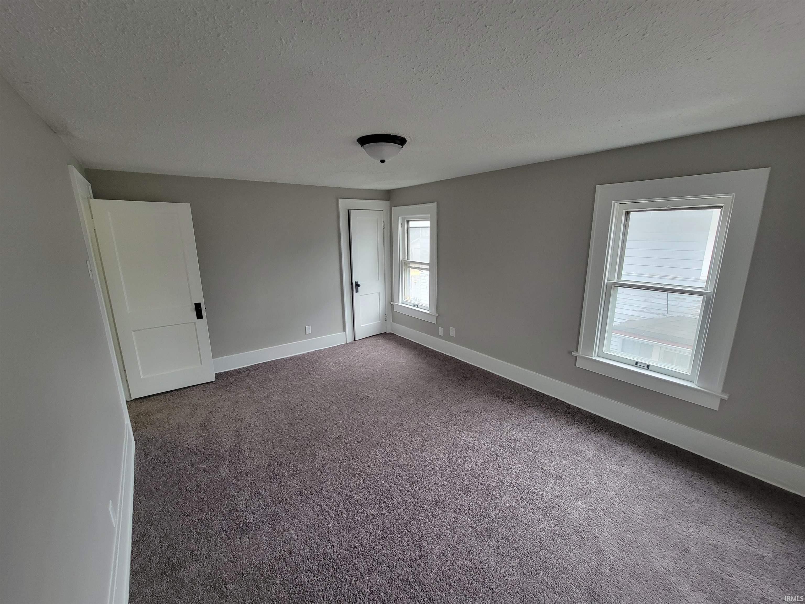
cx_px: 402
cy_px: 302
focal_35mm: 13
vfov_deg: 89.9
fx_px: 302
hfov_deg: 106.2
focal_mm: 2.2
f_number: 2.2
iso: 160
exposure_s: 1/60
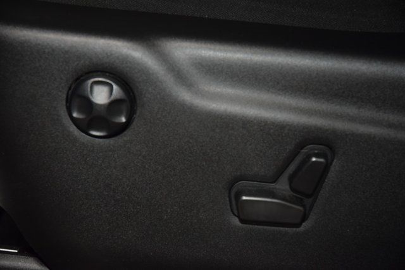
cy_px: 135
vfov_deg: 13.0
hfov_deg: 19.5
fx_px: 1181
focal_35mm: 105
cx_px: 202
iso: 1800
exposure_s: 1/50
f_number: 4.5
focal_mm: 70
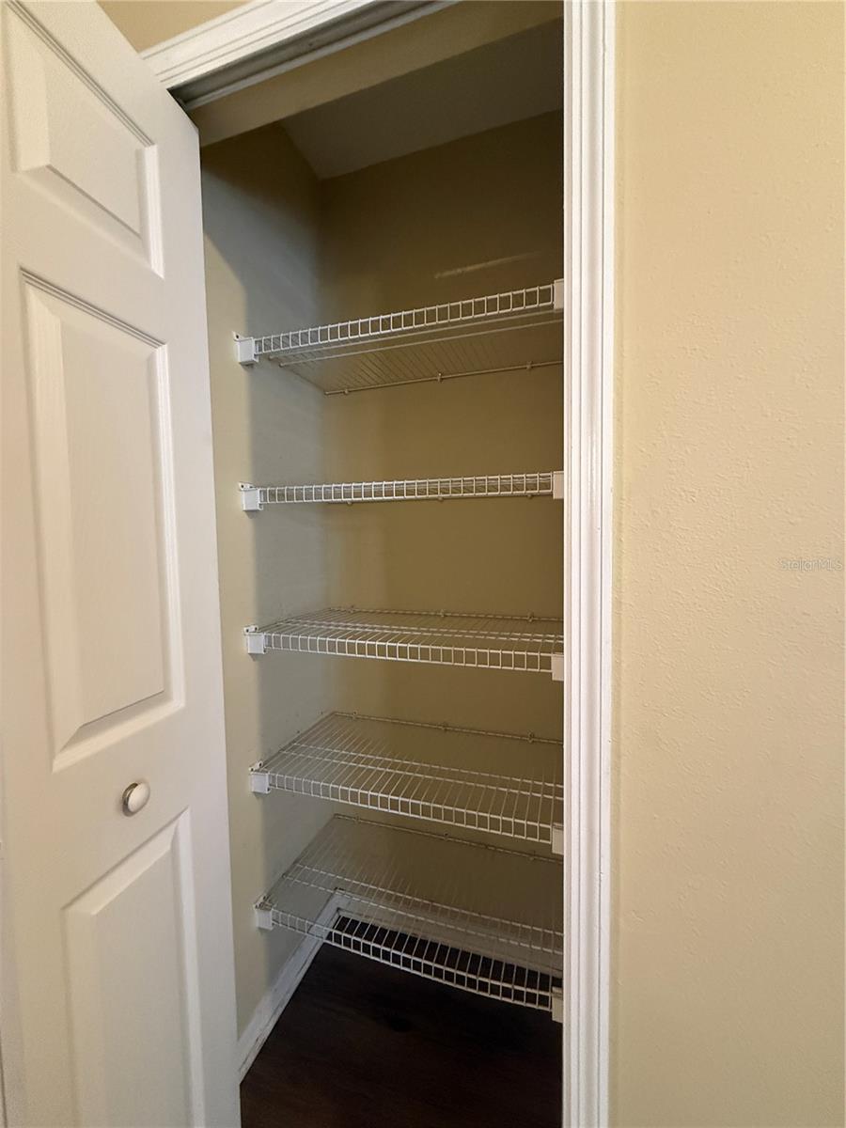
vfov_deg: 102.1
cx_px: 423
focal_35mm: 14
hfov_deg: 85.7
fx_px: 456
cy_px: 564
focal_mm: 2.22
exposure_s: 1/60
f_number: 2.2
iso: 800
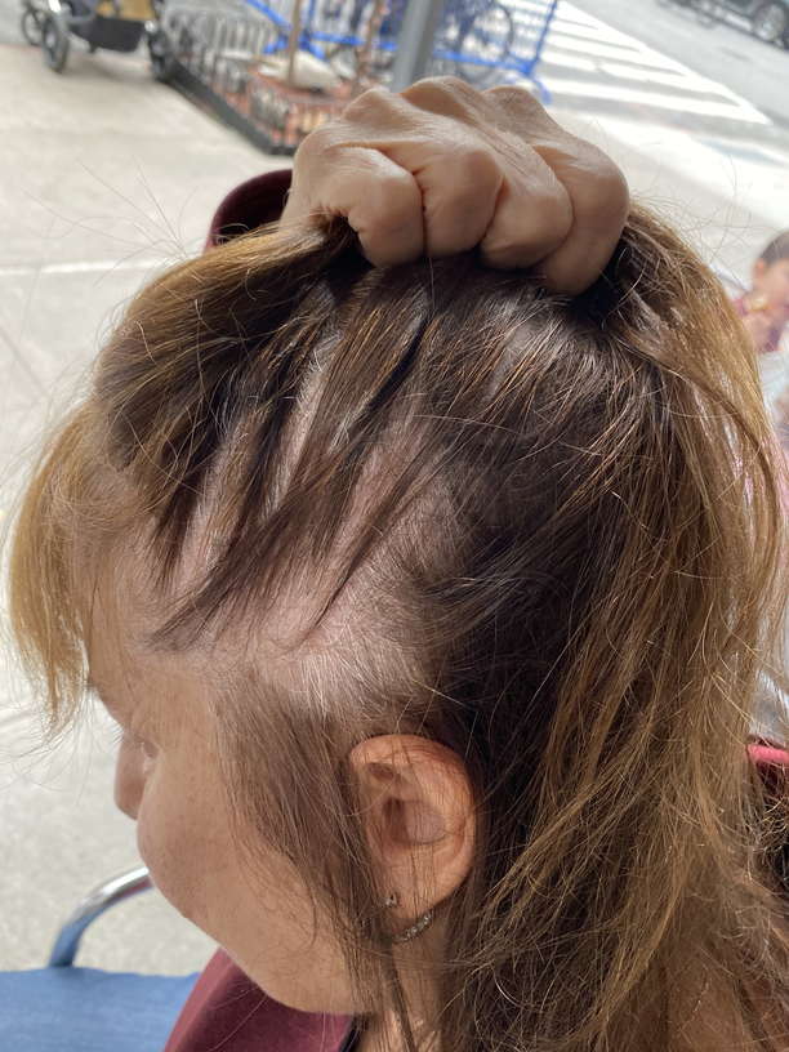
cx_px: 394
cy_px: 526
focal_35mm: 26
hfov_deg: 53.1
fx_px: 790
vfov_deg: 67.3
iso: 125
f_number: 1.8
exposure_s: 1/121
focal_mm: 4.25
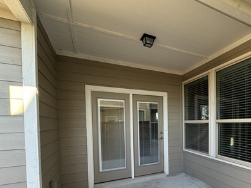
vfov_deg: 57.3
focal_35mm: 23
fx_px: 167
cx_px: 194
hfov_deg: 68.3
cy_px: 128
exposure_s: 1/99
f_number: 2.2
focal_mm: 2.22
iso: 64
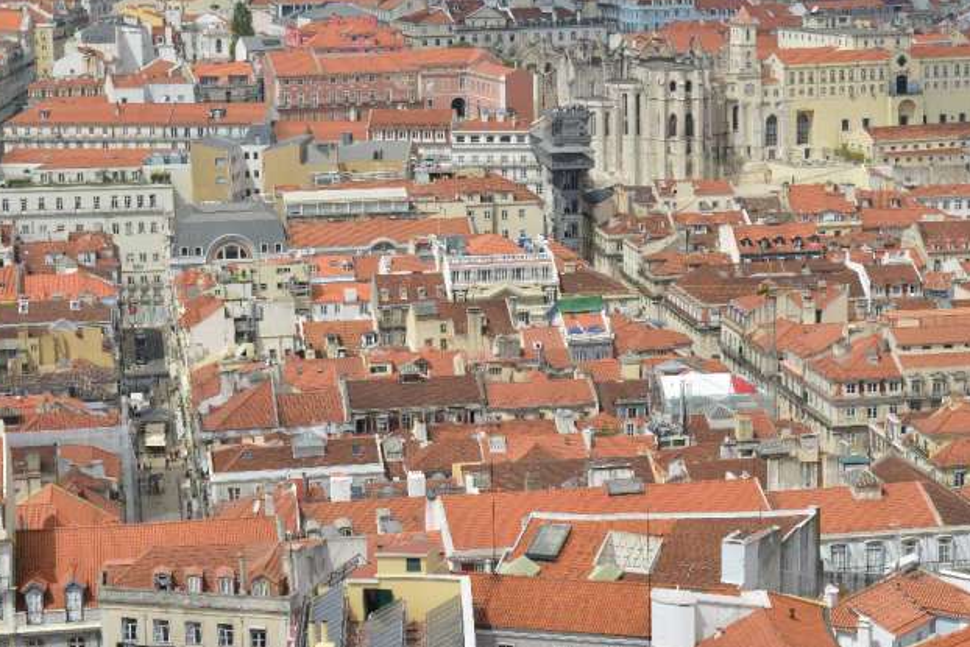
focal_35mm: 90
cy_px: 376
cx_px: 577
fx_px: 2425
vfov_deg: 15.2
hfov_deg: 22.6
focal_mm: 70
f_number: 18
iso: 125
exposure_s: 1/100
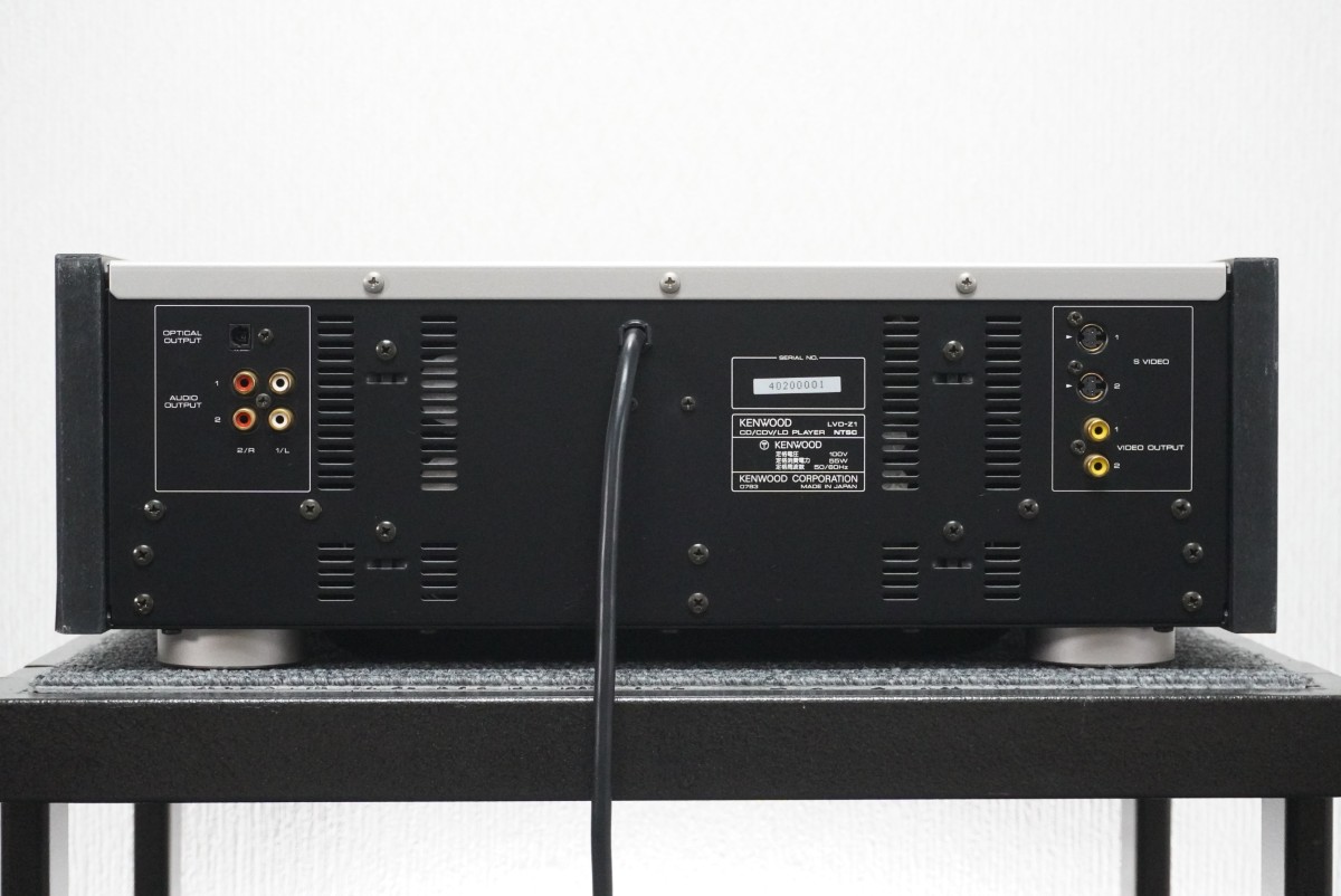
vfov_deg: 18.2
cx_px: 670
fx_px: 2796
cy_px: 448
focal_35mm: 75
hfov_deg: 27.0
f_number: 8
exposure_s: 1/60
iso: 6400
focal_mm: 50
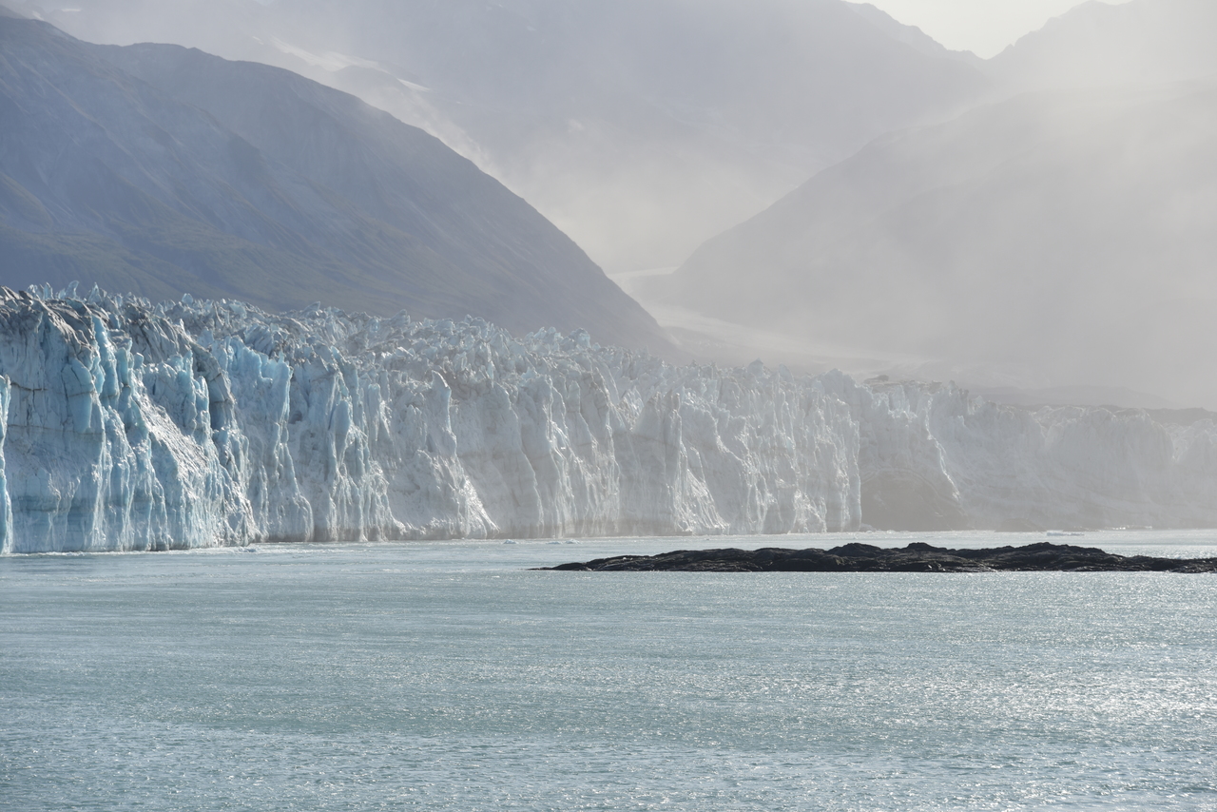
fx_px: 5410
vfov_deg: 8.6
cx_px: 608
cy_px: 406
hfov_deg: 12.8
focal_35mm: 160
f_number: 9
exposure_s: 1/320
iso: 100
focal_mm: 160
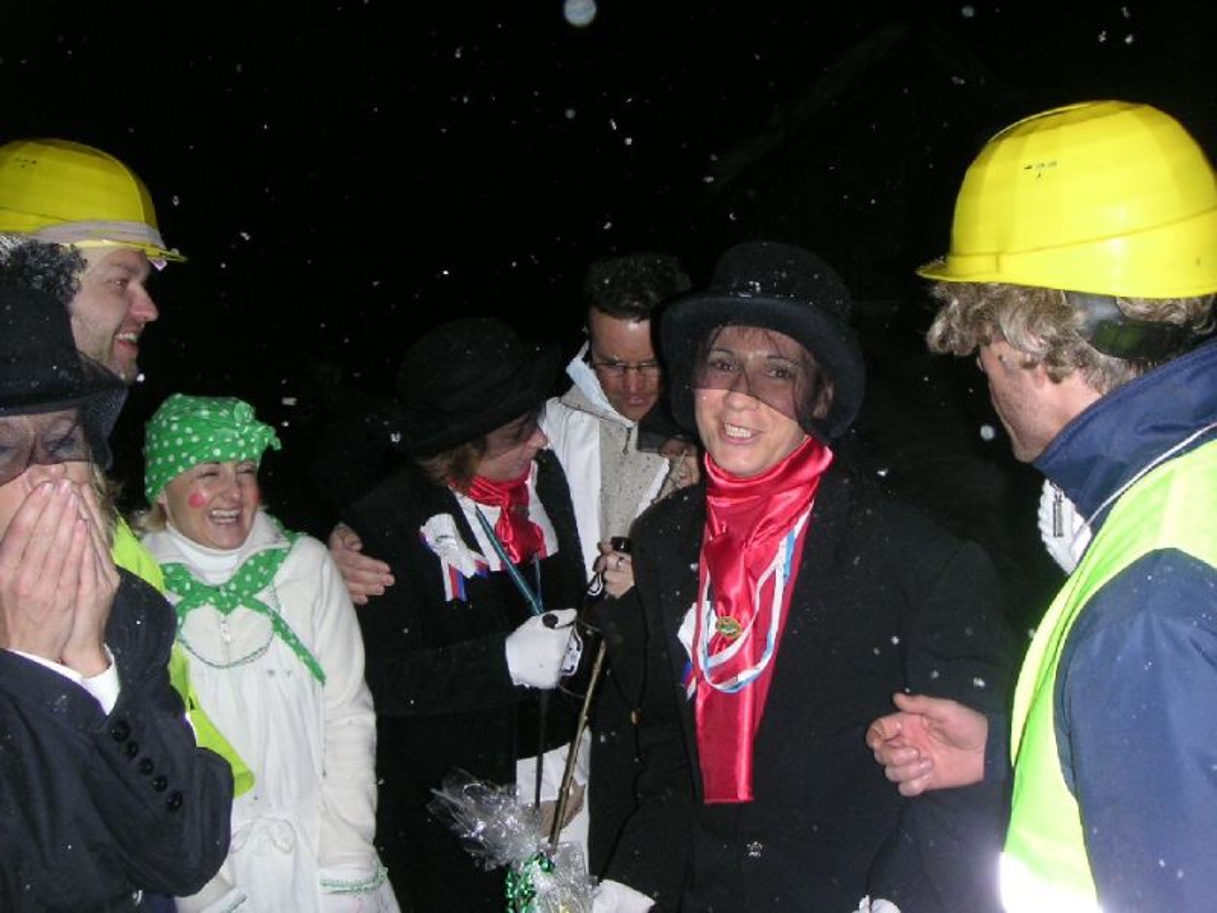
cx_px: 608
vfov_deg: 37.7
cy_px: 456
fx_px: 1336
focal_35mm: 38
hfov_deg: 49.0
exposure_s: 1/45
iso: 160
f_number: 2.8
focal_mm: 6
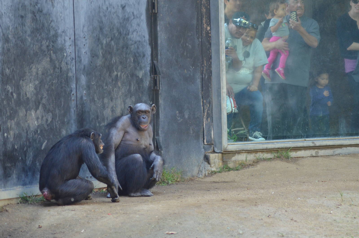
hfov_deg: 8.3
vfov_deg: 5.5
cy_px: 119
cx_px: 180
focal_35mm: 248
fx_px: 2463
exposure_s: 1/400
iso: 1600
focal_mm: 165
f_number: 4.5
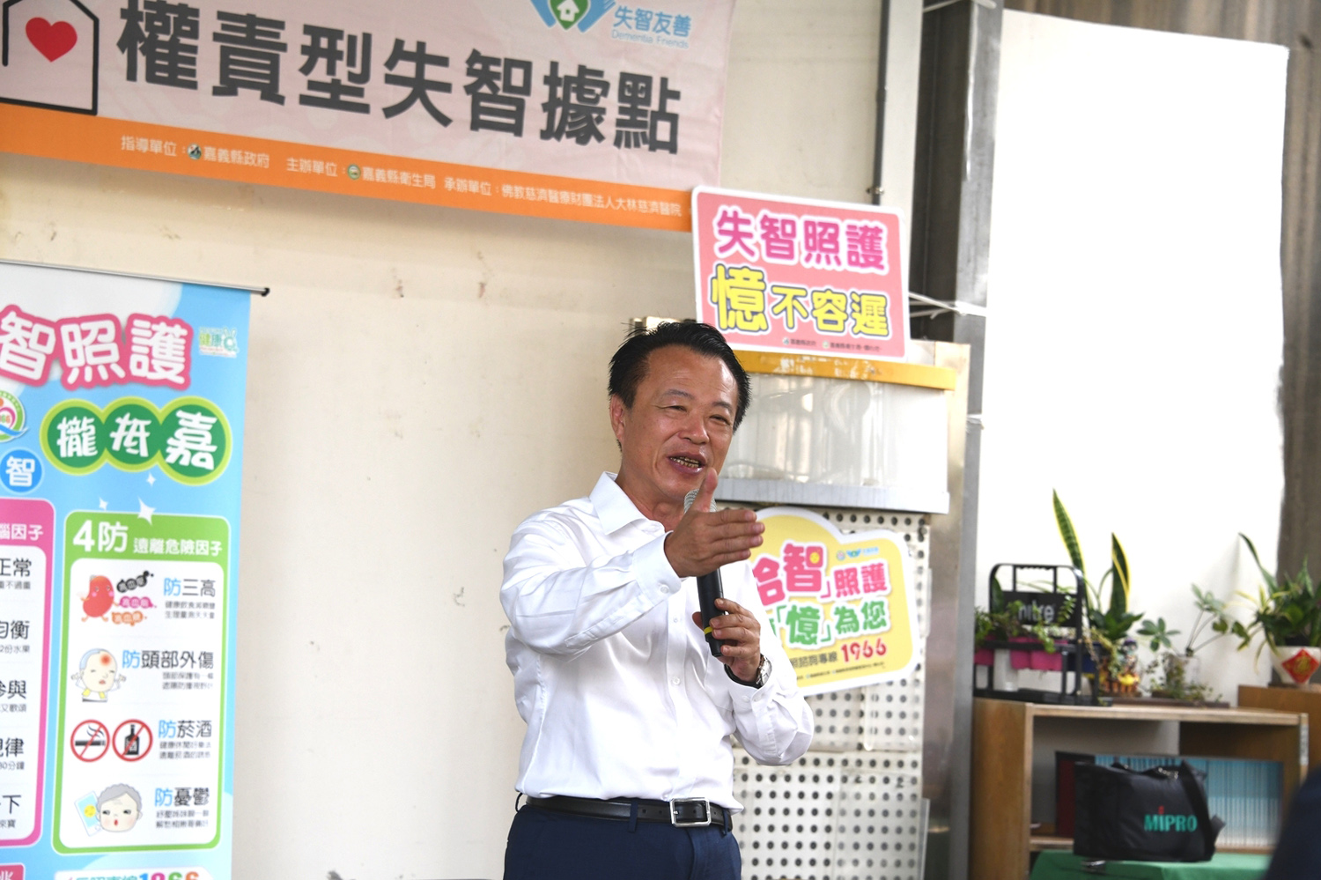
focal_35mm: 92
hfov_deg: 22.1
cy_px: 440
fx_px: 3375
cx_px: 660
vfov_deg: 14.9
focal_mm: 92
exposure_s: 1/200
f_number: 7.1
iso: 1250
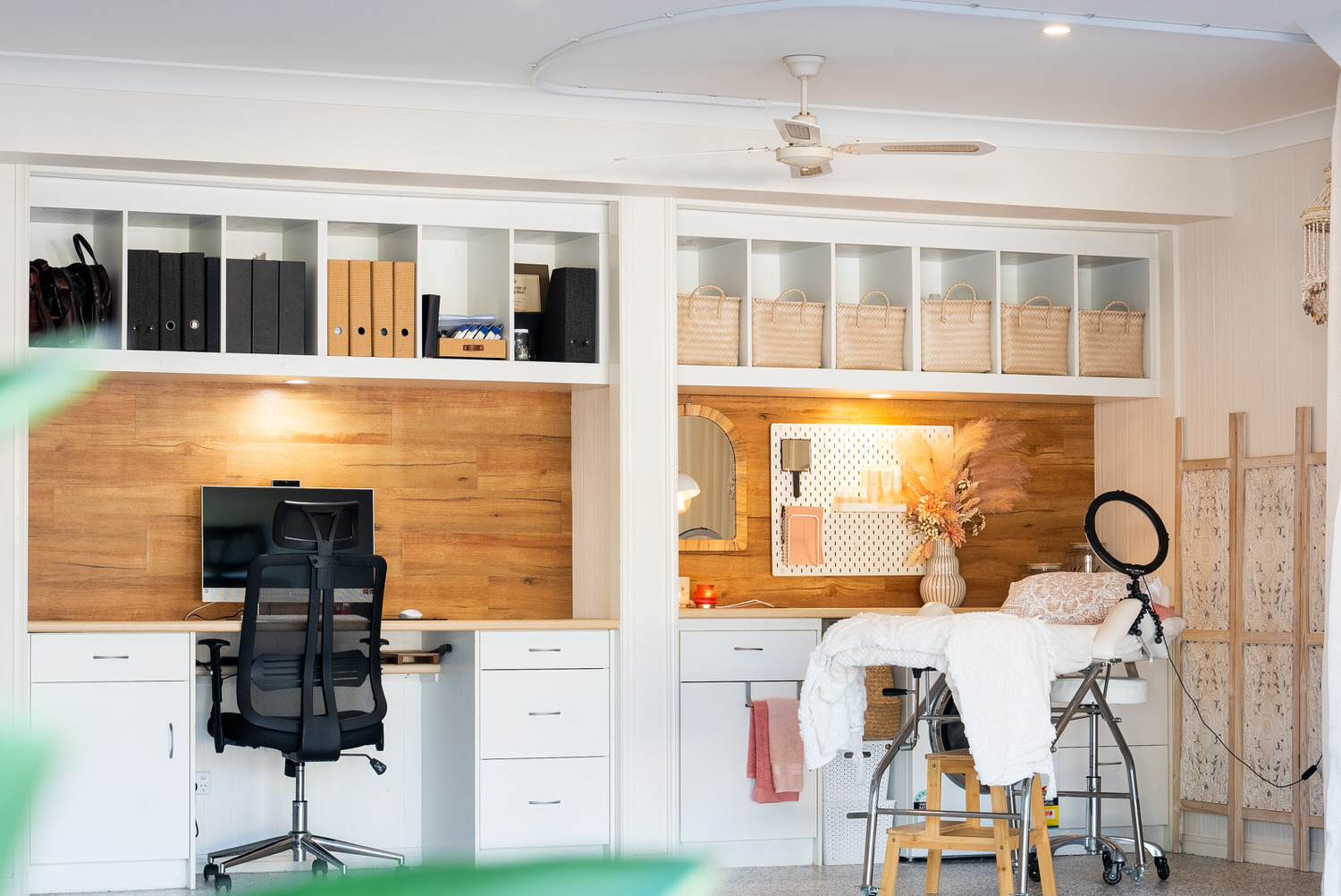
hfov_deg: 25.7
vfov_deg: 17.3
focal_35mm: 79
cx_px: 670
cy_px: 448
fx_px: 2944
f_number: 8
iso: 400
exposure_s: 1/15
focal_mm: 79
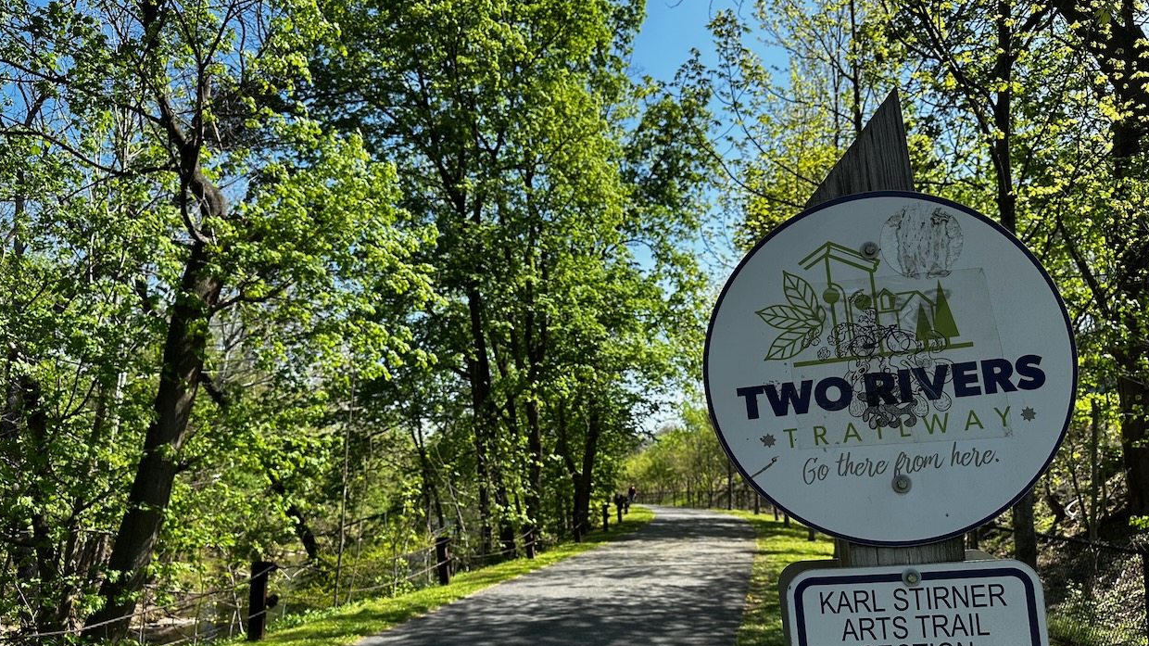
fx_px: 822
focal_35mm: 27
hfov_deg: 69.9
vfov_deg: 42.6
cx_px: 590
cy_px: 399
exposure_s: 1/1664
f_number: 1.78
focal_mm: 6.86
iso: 80
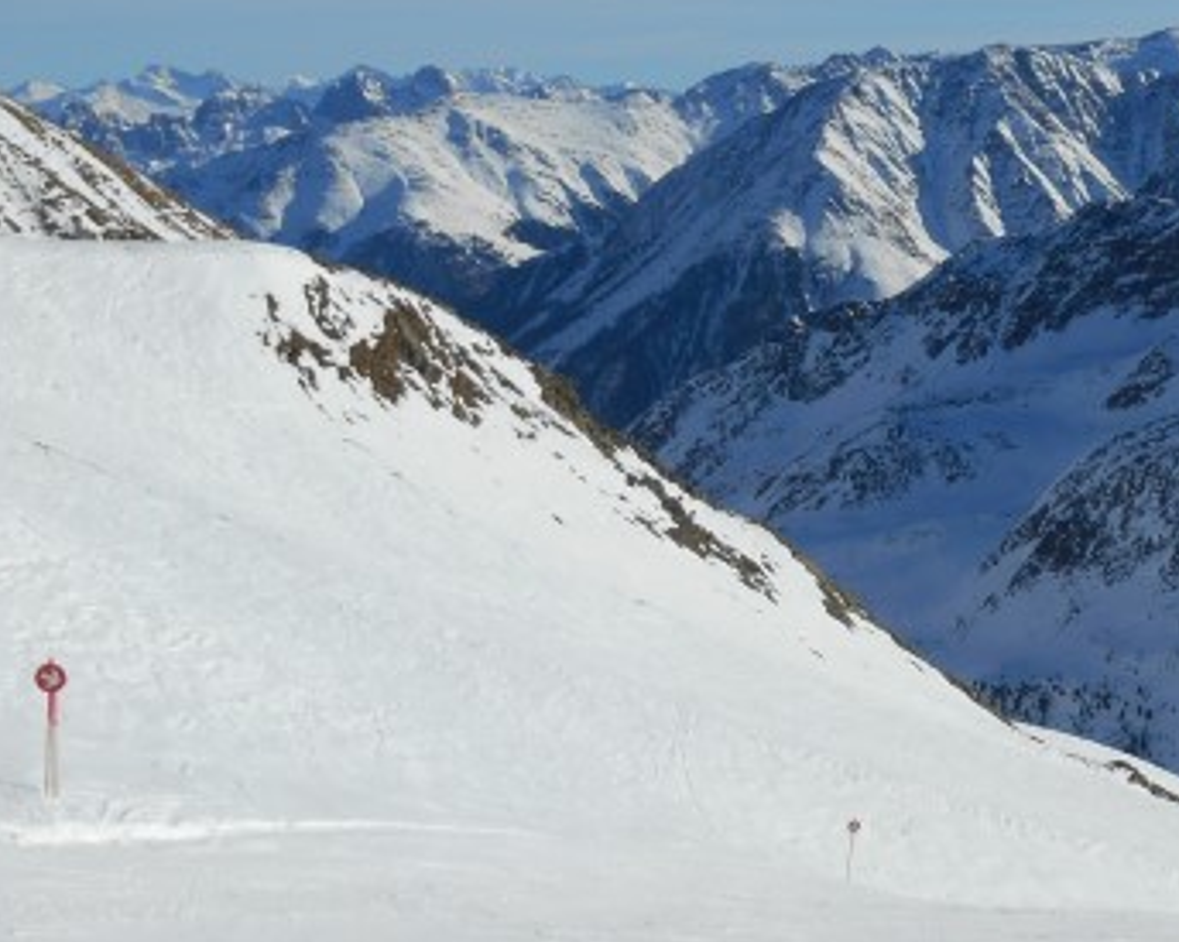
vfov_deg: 16.5
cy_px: 579
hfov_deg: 19.6
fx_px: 3244
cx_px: 1330
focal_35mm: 93
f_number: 12.3
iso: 80
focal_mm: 7.2
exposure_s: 1/200
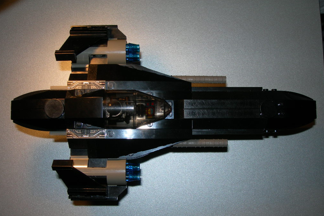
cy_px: 116
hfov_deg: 48.5
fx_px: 360
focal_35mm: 40
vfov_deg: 33.4
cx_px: 161
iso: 50
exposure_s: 1/60.1
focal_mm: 7.8
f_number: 4.8
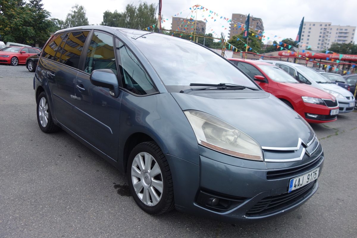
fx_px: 278
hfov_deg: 65.5
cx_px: 178
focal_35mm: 28
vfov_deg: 46.4
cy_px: 119
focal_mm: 10.4
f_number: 1.8
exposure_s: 1/2000
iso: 125
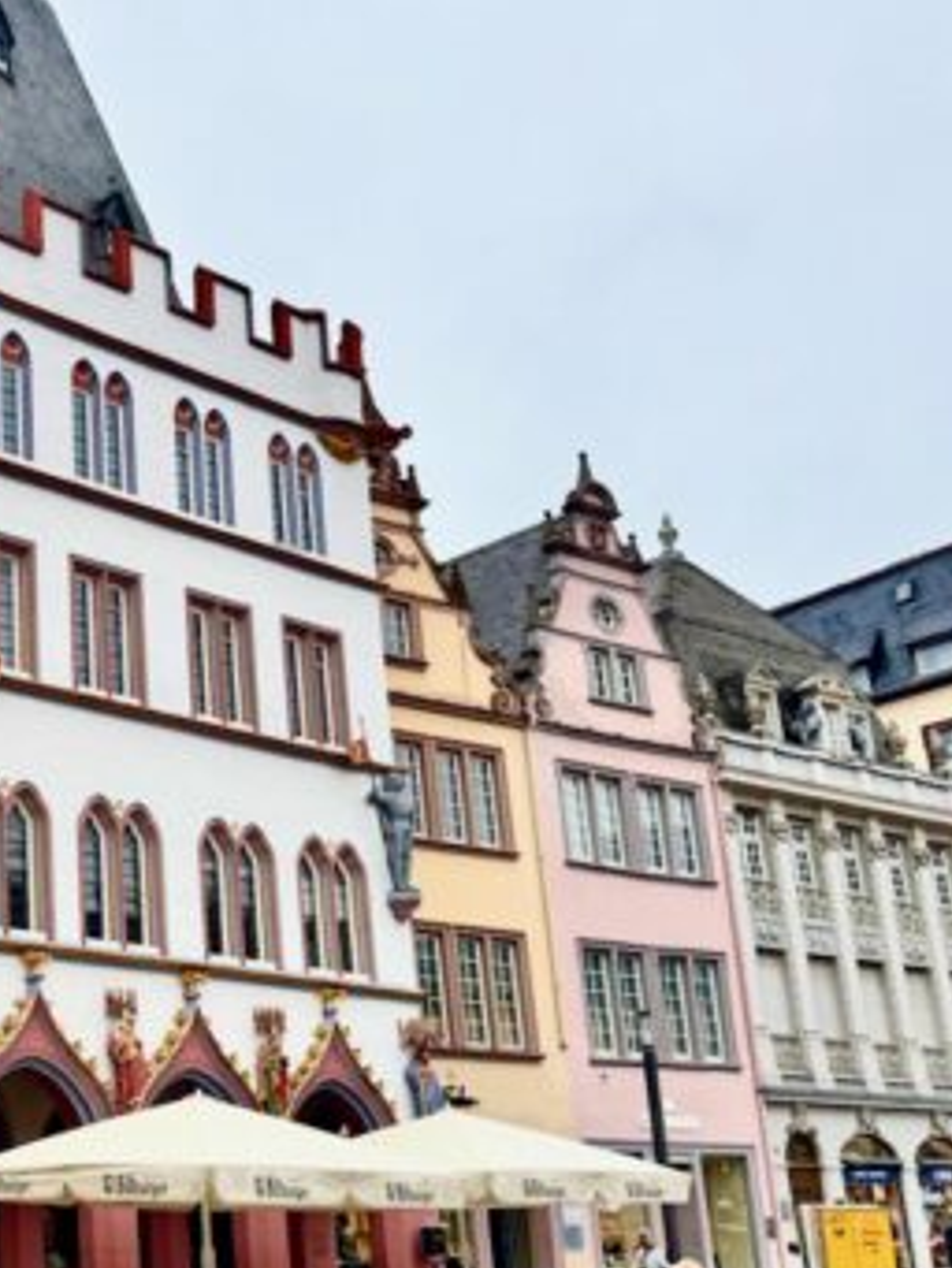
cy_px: 703
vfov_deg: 42.0
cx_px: -115
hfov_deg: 28.9
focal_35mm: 45
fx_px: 1649
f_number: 1.78
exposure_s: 1/1818
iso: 80
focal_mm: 6.76
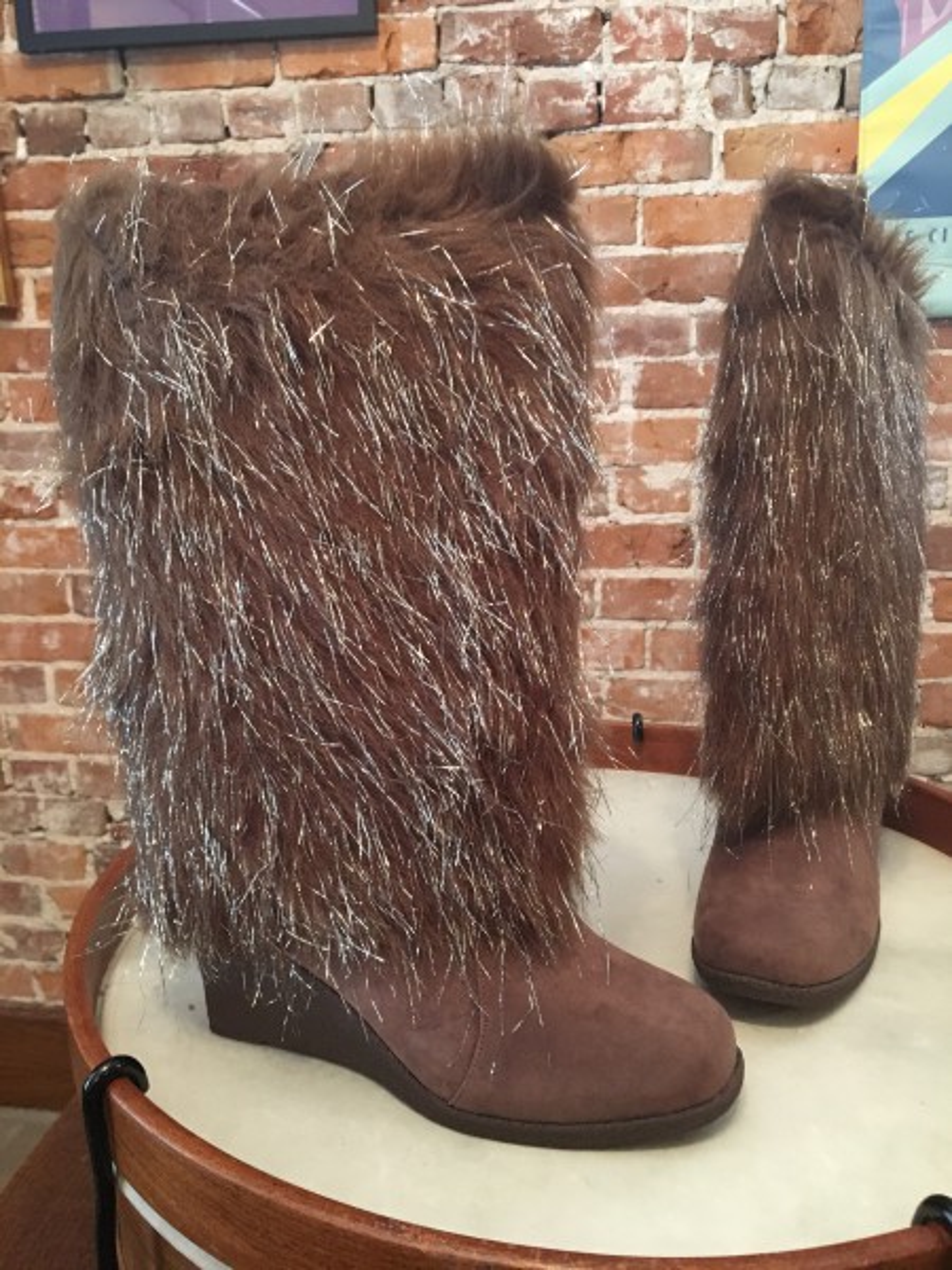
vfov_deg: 61.7
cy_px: 635
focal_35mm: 29
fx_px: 1063
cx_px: 476
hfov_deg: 48.2
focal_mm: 4.15
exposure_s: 1/30
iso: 200
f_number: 2.2
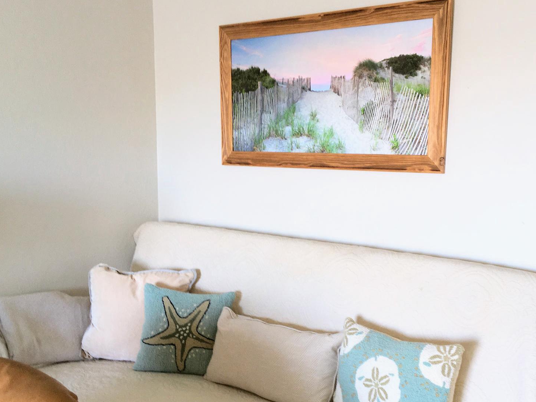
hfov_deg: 45.5
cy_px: 254
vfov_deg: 34.9
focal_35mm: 41
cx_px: 323
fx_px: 635
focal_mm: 4.15
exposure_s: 1/30
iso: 25
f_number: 2.2
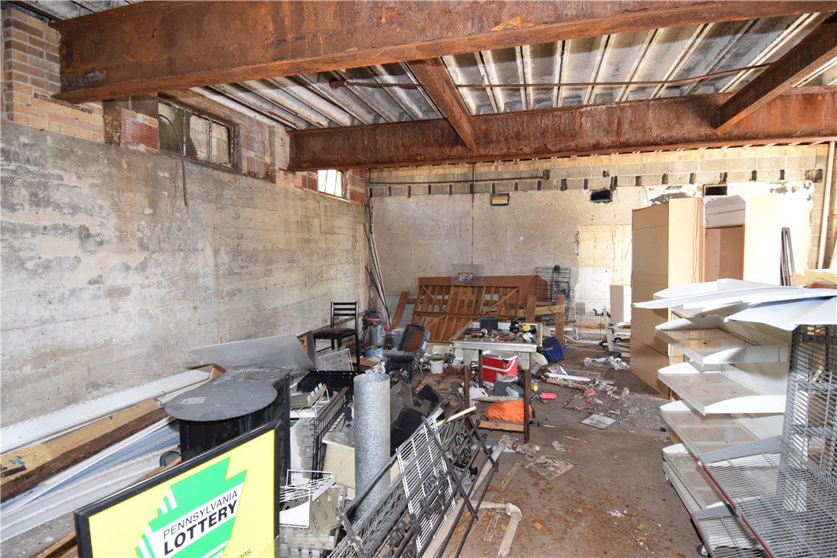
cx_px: 418
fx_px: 418
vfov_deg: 67.4
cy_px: 279
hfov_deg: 90.0
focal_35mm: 18
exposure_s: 1/60
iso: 1400
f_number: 4
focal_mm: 12
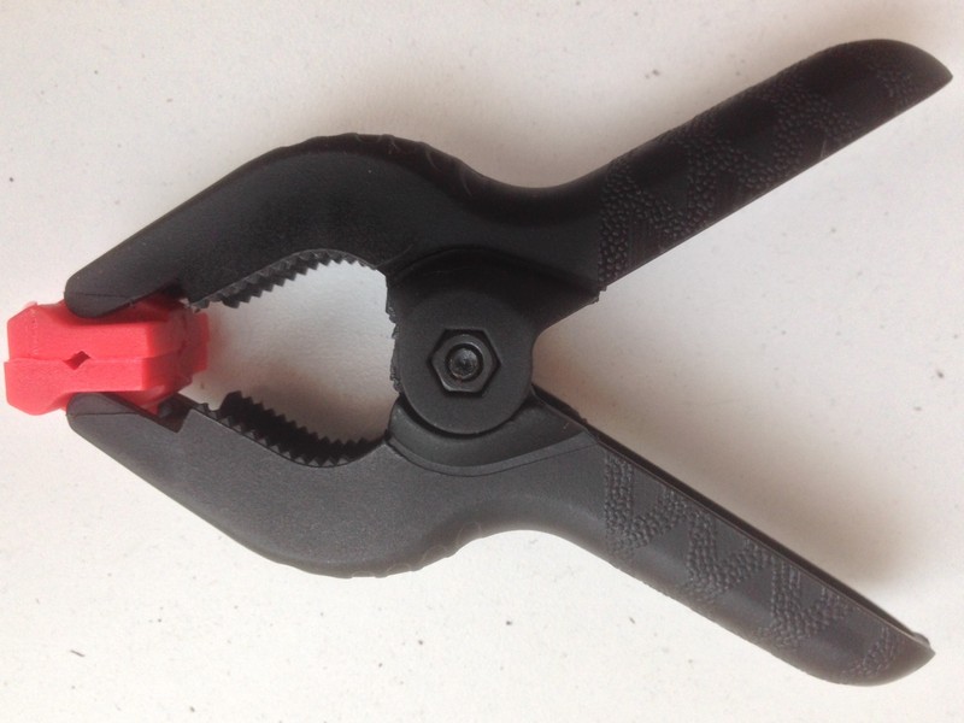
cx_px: 482
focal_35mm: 33
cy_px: 362
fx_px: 919
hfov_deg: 55.4
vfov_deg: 42.9
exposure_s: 1/40
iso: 50
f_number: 2.4
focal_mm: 4.12
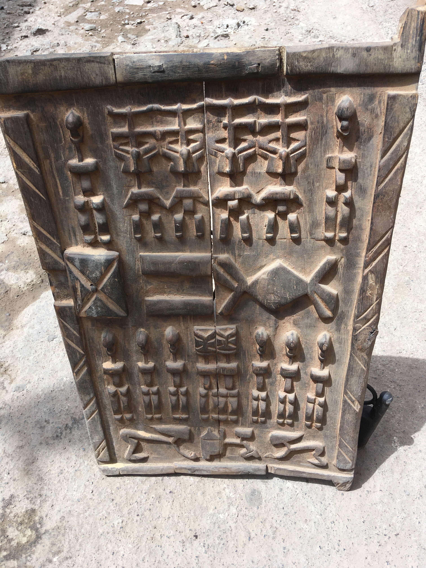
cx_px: 213
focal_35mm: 29
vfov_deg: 61.7
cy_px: 284
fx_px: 476
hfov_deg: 48.2
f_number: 2.2
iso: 25
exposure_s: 1/481
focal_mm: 4.15
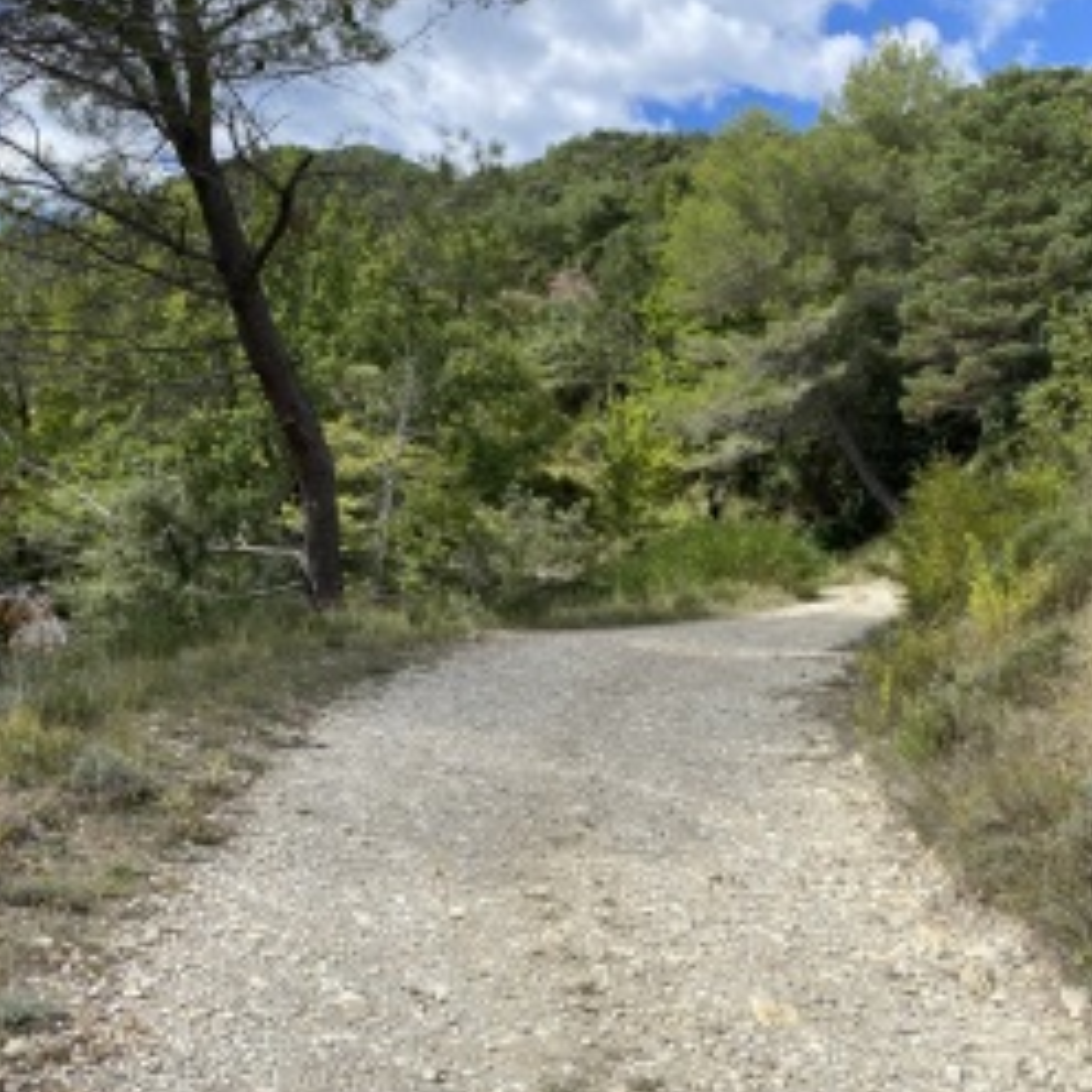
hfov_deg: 44.9
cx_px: 581
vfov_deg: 44.9
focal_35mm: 37
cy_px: 568
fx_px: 1321
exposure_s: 1/1701
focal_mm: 4.25
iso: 32
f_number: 1.8
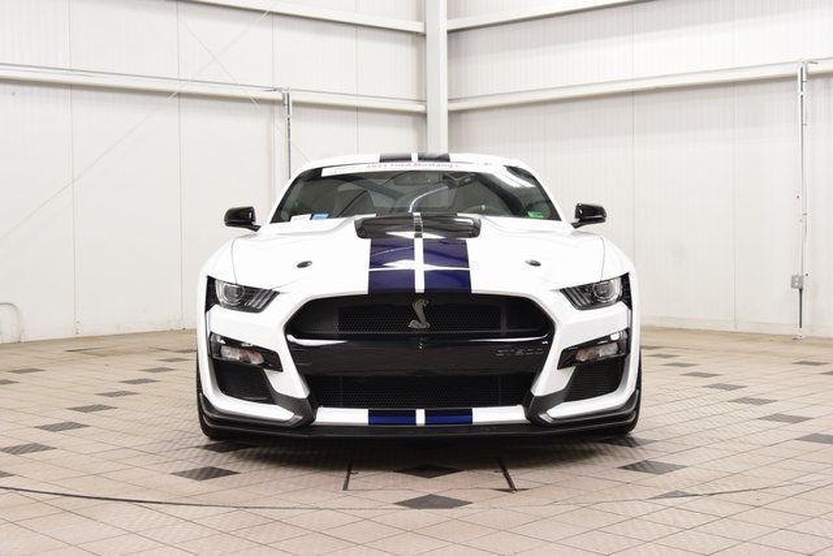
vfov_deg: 25.1
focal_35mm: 54
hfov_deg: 36.9
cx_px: 416
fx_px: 1250
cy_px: 278
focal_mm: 36
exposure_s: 1/60
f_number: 7.1
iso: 1600
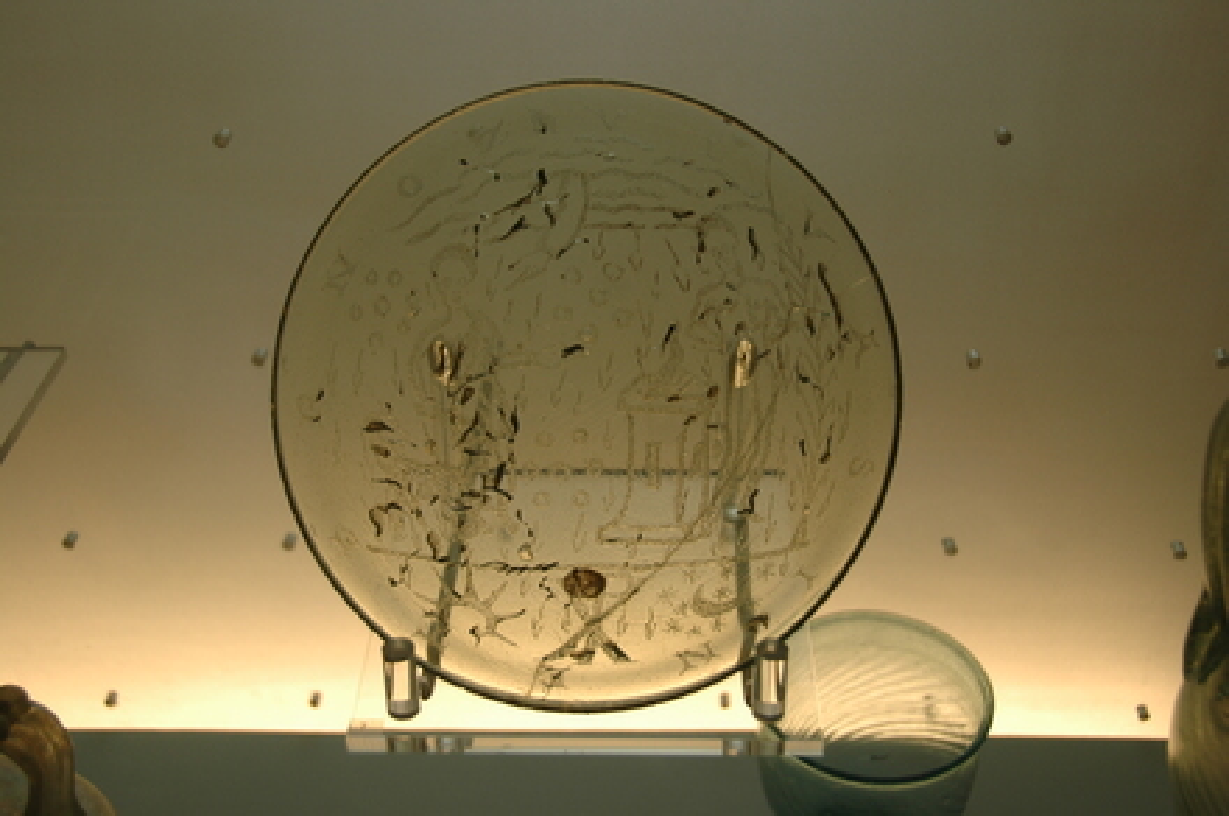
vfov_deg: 28.0
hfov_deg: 41.2
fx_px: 1636
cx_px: 614
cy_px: 408
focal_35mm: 48
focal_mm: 32
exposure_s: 1/80
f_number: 4.5
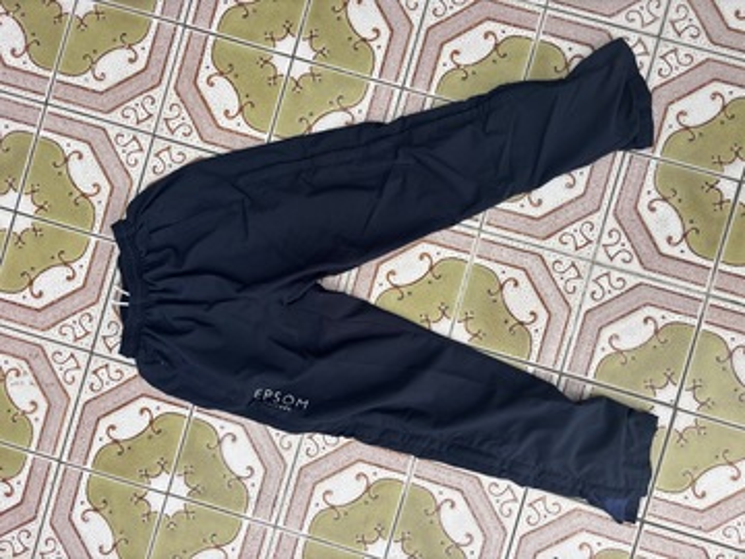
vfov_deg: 53.1
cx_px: 372
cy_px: 280
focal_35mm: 26
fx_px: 560
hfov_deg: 67.3
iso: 40
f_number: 1.6
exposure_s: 1/209
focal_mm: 5.96
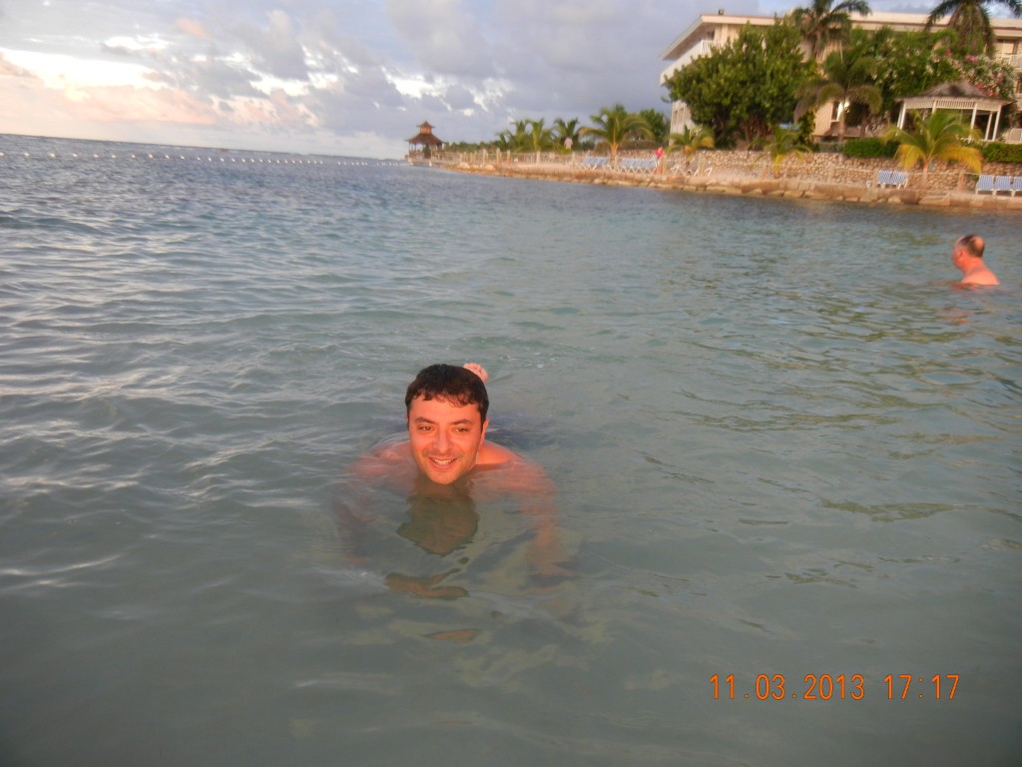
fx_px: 886
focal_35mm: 30
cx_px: 511
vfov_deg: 46.8
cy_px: 384
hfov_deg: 60.0
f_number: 3.5
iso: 160
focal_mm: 5.4
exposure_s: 1/70.4
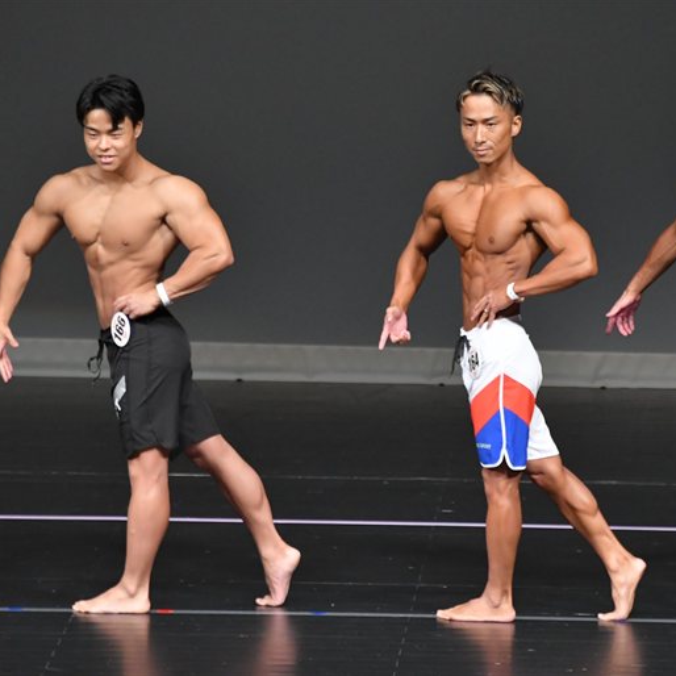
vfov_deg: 4.0
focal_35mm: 442
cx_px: 468
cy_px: 338
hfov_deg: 4.0
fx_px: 9766
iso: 4000
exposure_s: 1/400
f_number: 5.6
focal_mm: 230
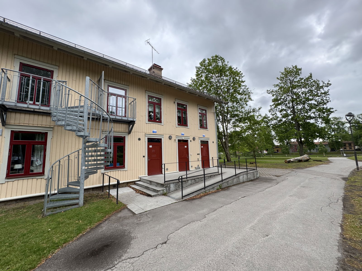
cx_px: 181
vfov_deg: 85.7
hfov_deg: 102.1
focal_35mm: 14
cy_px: 136
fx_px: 146
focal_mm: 2.22
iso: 40
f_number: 2.2
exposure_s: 1/261
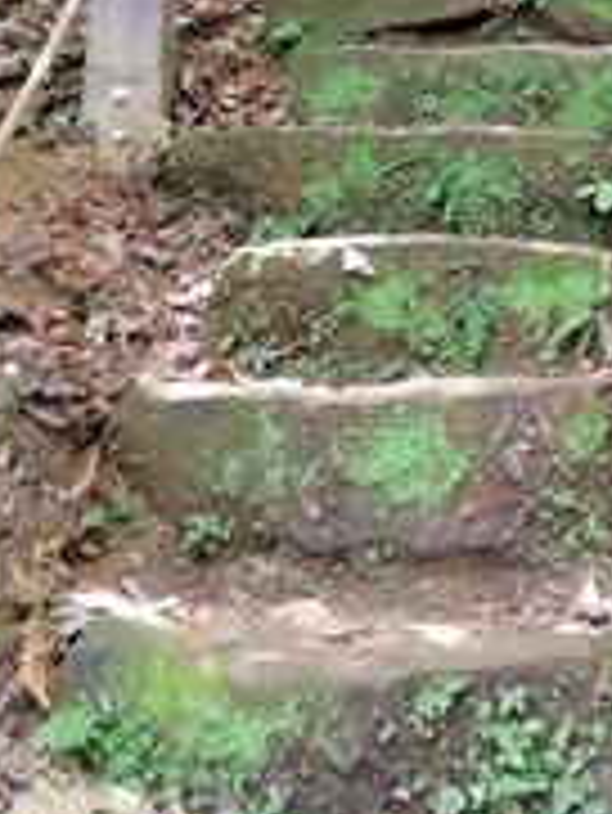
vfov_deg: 21.3
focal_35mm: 86
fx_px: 2025
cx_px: 594
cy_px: -144
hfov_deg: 16.9
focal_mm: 3.81
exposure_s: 1/30
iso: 160
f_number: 2.2
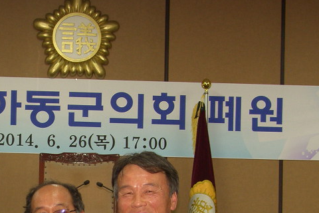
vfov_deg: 12.1
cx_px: 57
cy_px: 238
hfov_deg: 18.2
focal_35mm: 111
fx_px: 984
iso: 100
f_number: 2.5
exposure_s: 1/50
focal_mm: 12.9
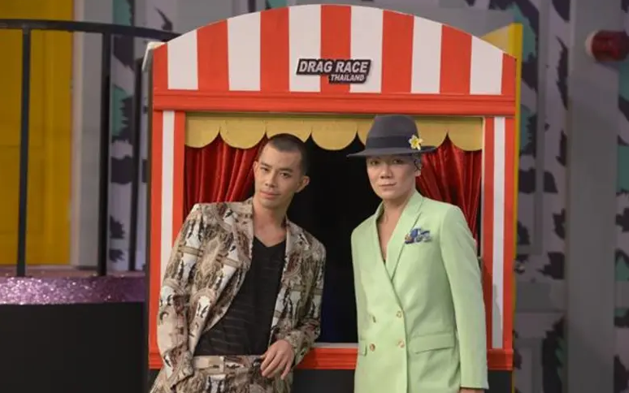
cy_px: 205
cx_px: 315
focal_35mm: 115
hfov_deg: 18.1
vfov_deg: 11.4
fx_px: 1972
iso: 1000
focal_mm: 112
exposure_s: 1/250
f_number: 4
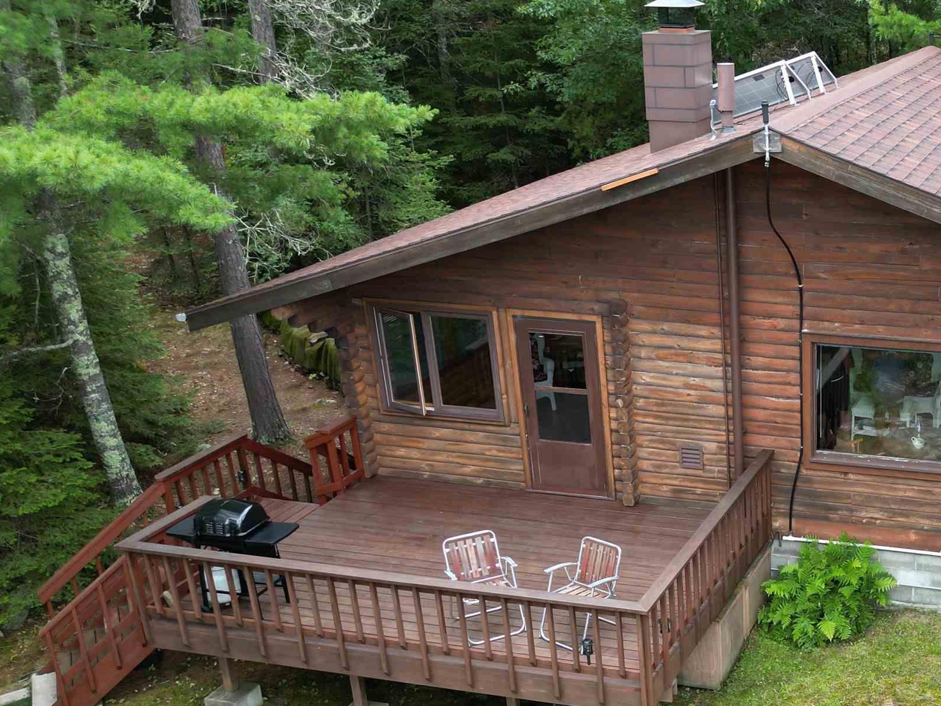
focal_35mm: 46
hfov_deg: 38.8
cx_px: 819
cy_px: 510
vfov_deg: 31.1
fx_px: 1250
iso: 120
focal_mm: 6.72
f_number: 1.7
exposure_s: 1/350
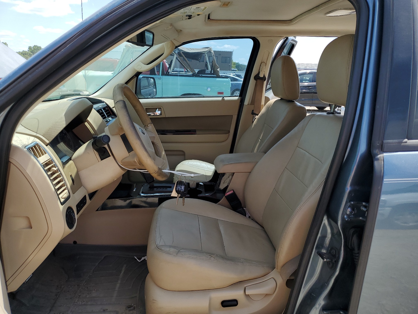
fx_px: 314
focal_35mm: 26
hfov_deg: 67.3
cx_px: 209
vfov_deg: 53.1
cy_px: 157
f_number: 1.5
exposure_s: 1/1667
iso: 50
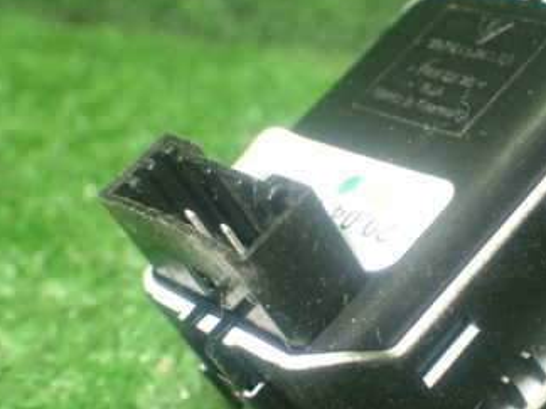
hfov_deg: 25.3
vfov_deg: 19.4
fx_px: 1199
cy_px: 252
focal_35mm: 76
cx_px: 413
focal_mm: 7.31
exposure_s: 1/40
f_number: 2.8
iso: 640
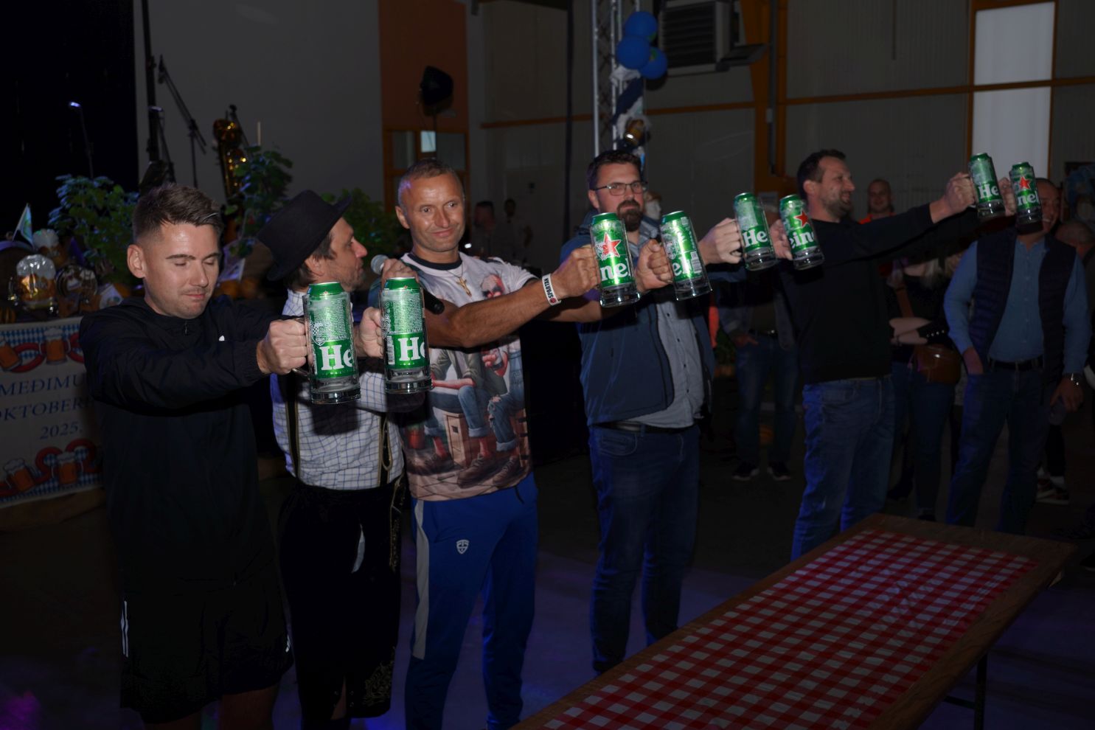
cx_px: 548
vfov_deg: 37.9
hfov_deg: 54.5
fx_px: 1063
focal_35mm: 35
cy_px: 365
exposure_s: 1/200
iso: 100
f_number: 3.5
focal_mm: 23.3
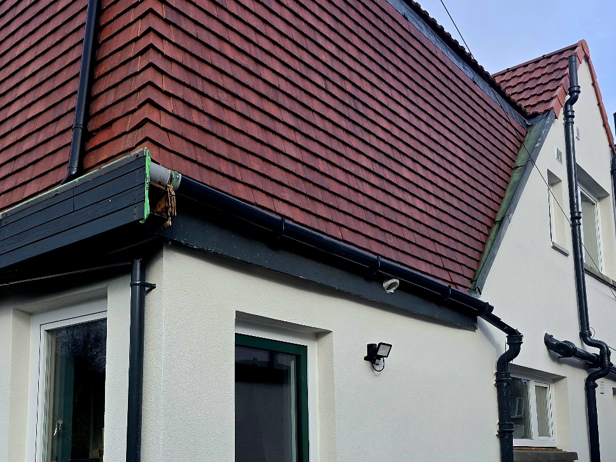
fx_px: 676
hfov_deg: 48.1
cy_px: 355
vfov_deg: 36.7
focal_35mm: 38
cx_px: 204
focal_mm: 6.3
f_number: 1.7
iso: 80
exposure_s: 1/2000
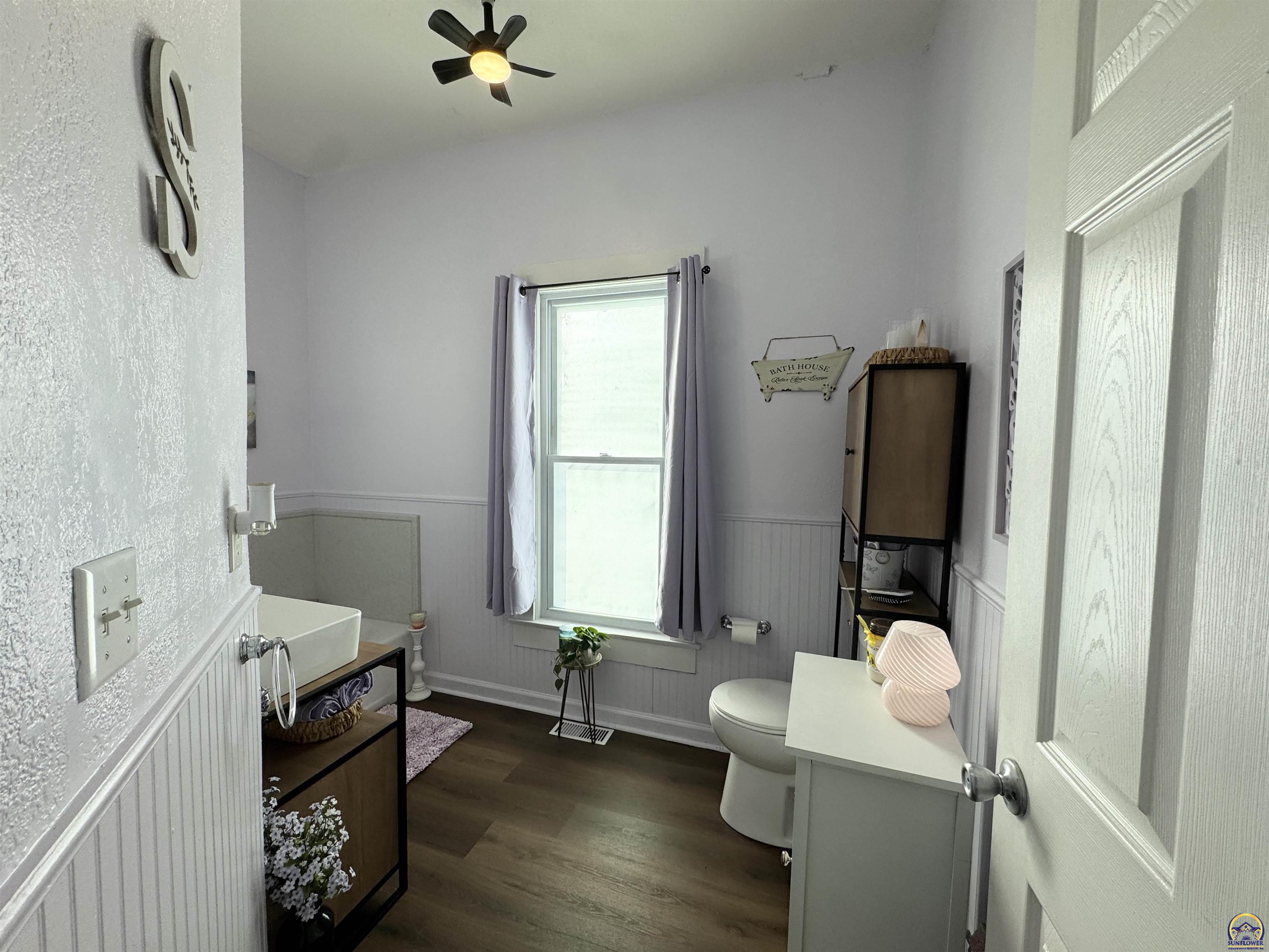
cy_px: 476
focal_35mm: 14
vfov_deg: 85.7
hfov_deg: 102.1
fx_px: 513
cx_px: 634
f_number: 2.2
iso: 40
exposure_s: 1/264
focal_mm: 2.22
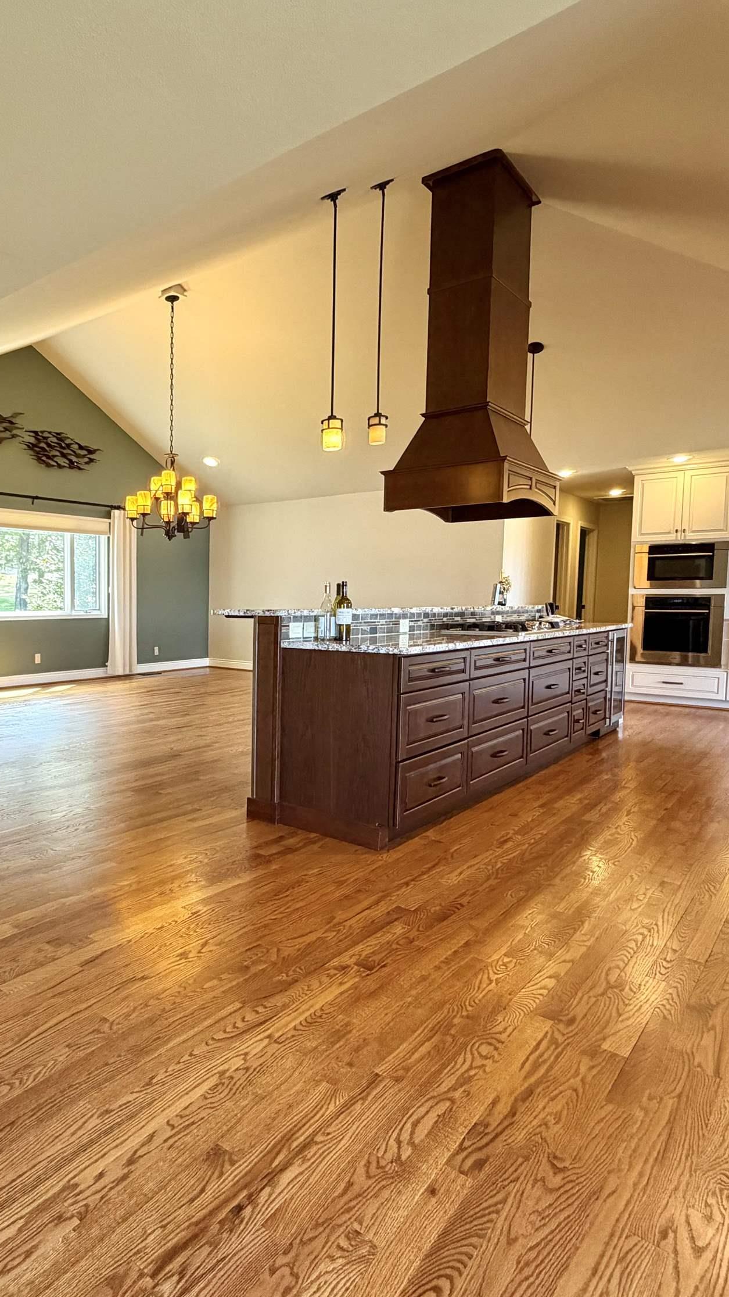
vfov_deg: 83.8
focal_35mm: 21
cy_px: 651
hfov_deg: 50.8
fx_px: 722
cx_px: 163
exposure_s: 1/120
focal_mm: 2.22
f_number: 2.2
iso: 320
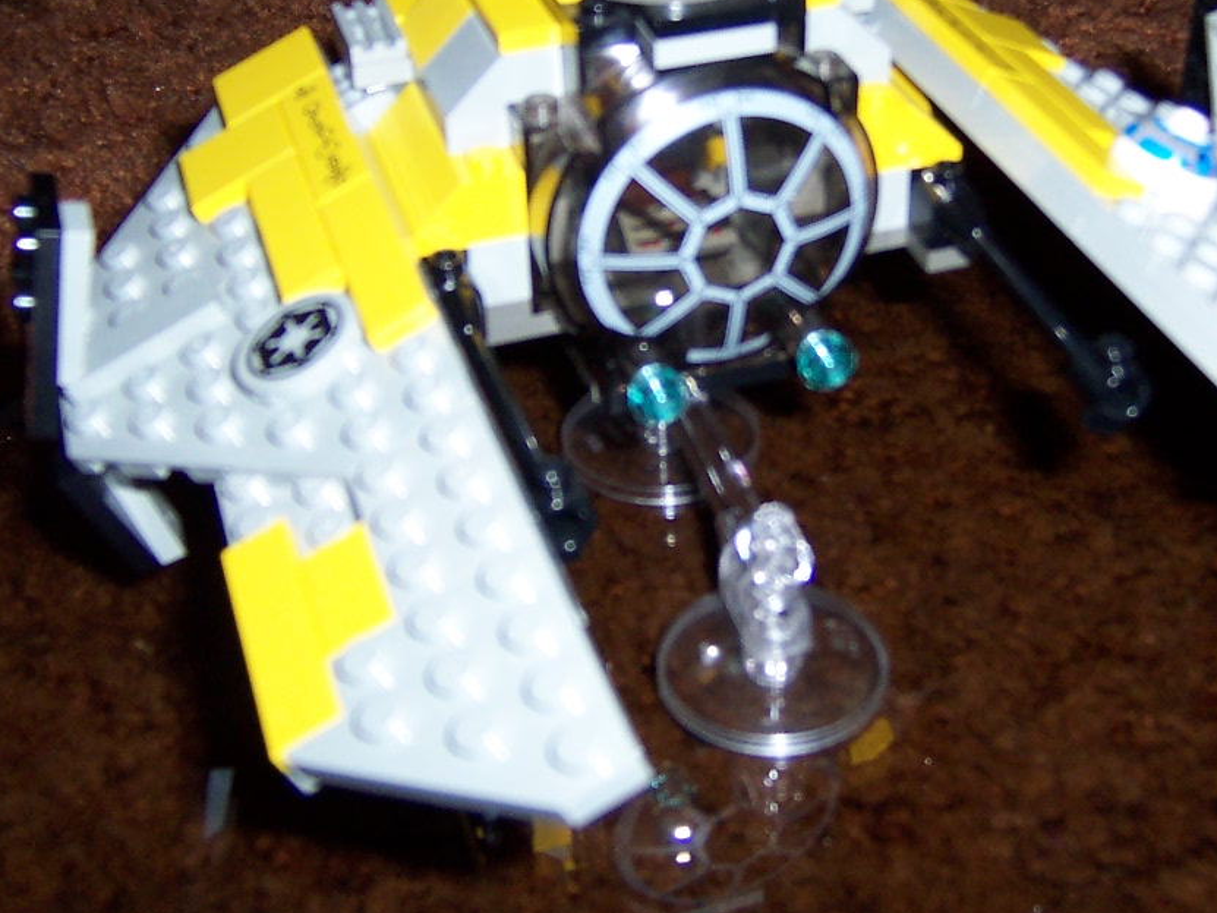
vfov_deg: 27.9
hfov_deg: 36.5
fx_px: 1828
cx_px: 797
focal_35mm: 52
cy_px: 347
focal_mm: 5.6
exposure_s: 1/60
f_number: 2.8
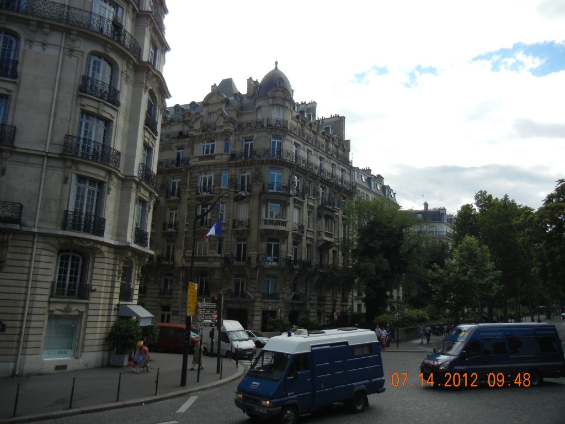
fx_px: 490
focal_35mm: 30
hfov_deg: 60.0
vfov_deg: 46.8
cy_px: 212
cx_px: 282
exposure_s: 1/353
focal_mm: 5.4
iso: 160
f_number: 7
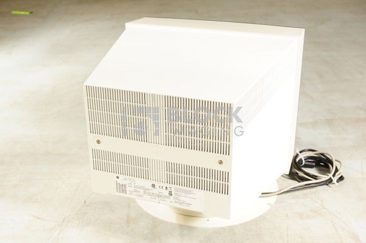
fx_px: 508
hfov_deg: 39.6
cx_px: 183
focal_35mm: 50
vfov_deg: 26.9
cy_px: 122
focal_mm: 50
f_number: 7.1
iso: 1600
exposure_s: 1/125
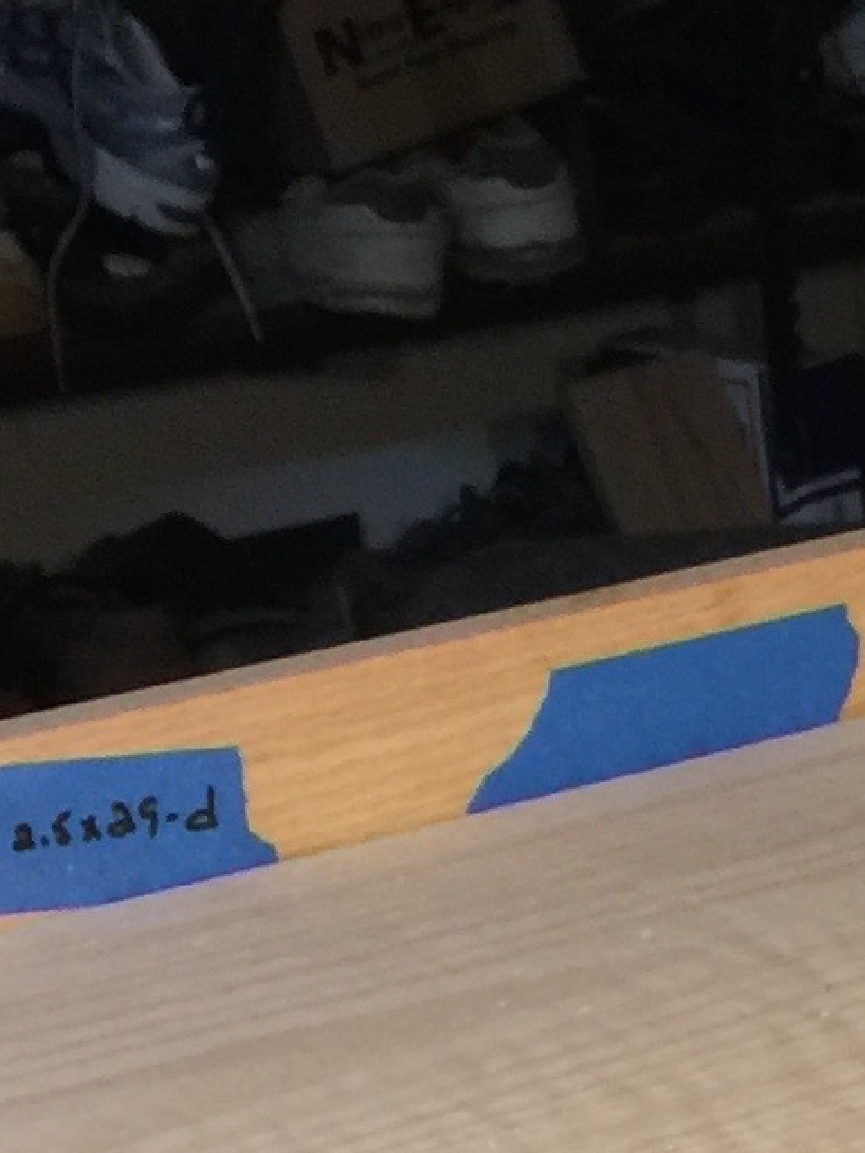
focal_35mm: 148
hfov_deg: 9.4
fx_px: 4931
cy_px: 1888
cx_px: 1741
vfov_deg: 12.5
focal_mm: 4.15
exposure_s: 1/15
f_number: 2.2
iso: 32
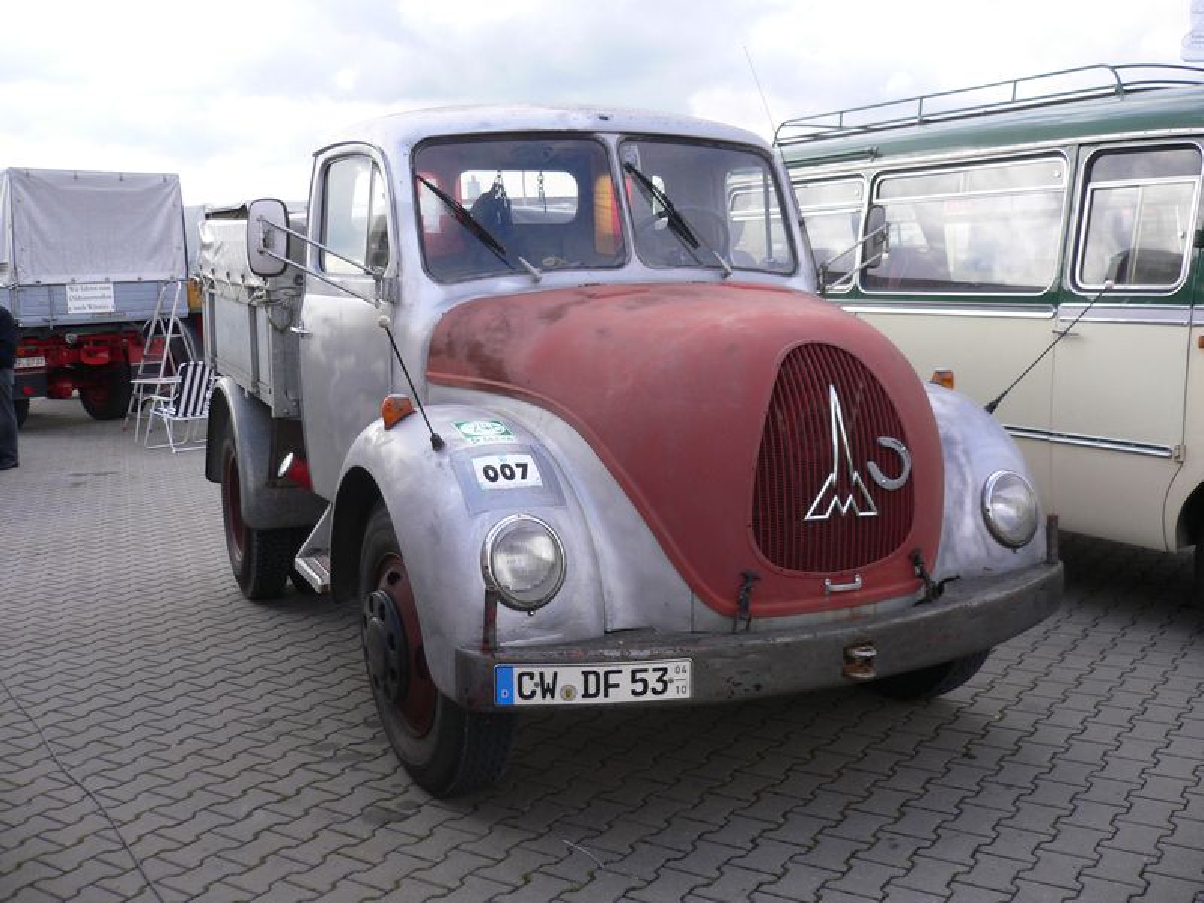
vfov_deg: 40.7
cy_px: 452
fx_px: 1217
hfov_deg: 52.6
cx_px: 602
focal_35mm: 35
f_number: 2.8
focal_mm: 5.8
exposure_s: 1/400
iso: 80
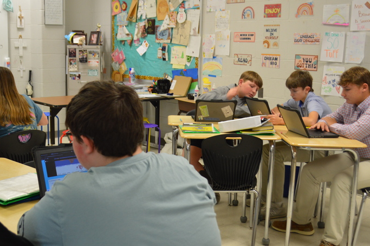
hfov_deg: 43.3
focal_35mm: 45
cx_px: 140
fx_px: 462
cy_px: 116
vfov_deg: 29.8
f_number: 3.8
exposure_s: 1/40
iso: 400
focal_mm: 20
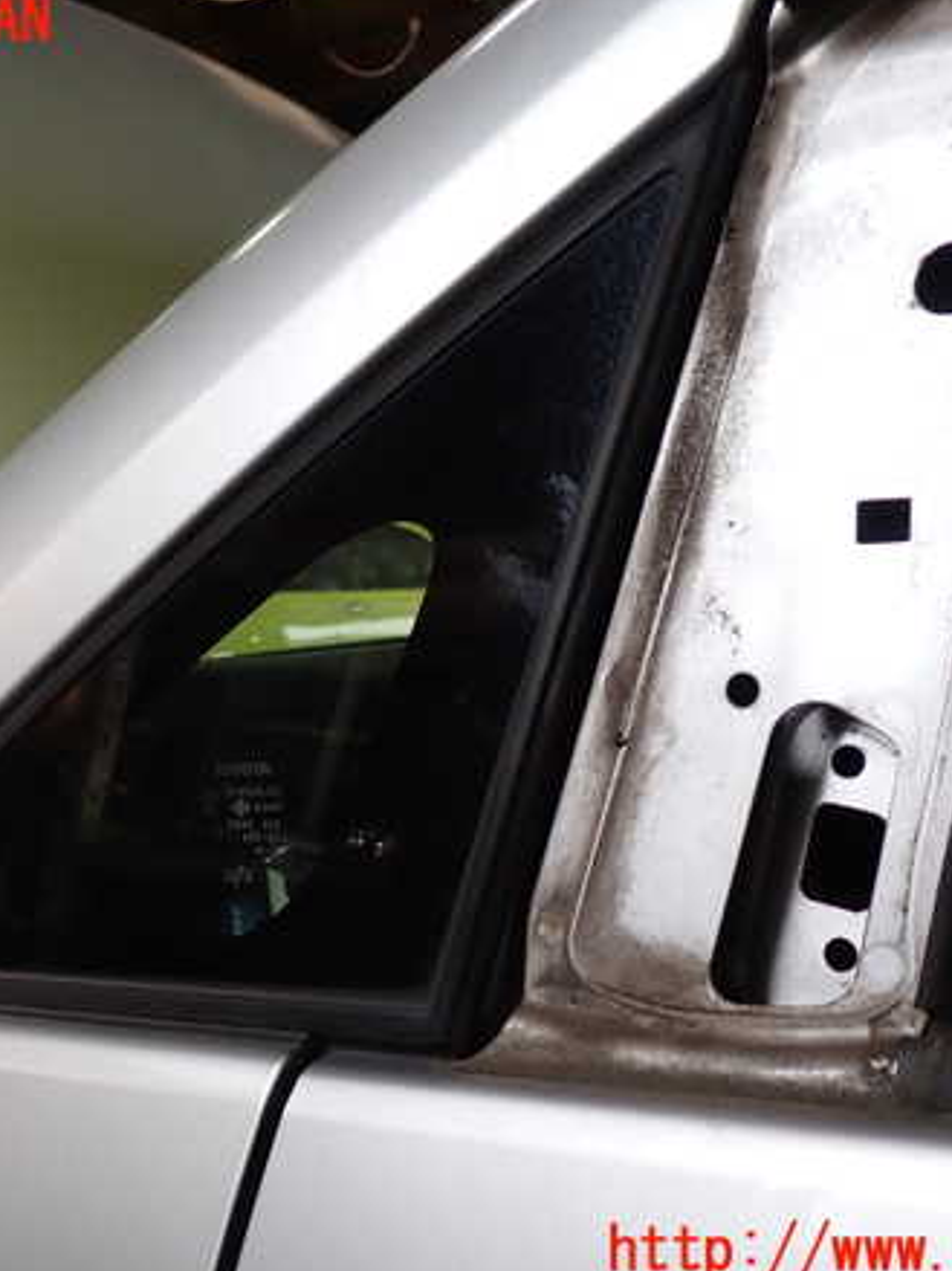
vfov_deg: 45.8
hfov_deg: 35.0
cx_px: 394
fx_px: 1504
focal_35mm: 41
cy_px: 637
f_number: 2.3
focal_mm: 5.4
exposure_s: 1/60
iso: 125
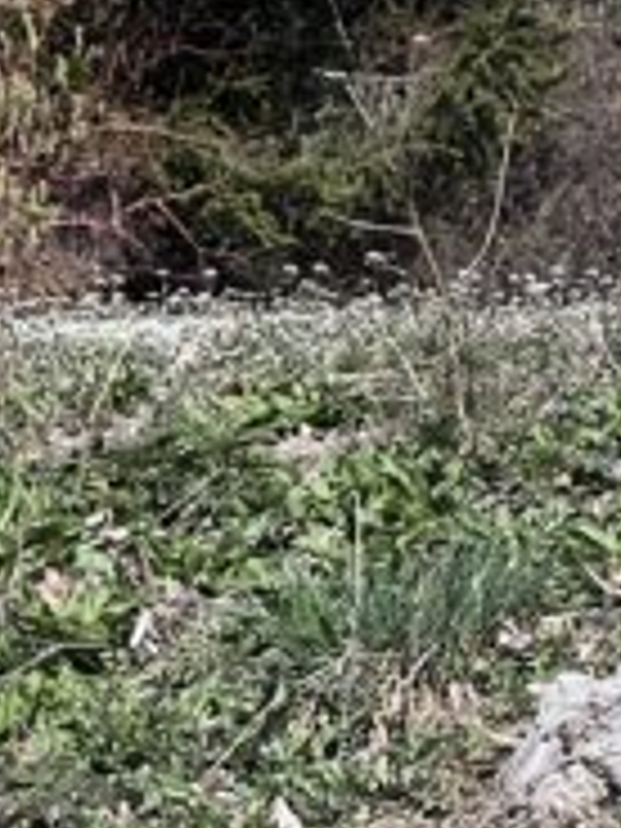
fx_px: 10238
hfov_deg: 3.5
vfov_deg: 4.5
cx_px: -256
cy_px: 1976
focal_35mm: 428
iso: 32
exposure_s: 1/717
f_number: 2.8
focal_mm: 9
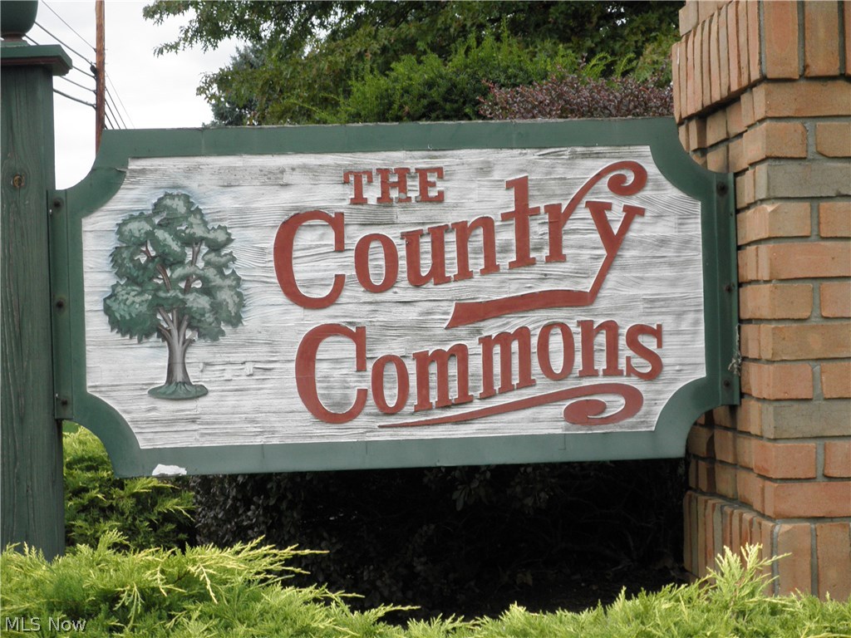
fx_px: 1795
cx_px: 426
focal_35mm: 73
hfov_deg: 26.7
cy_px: 319
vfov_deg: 20.2
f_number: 4
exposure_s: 1/125
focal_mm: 12.9
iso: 125
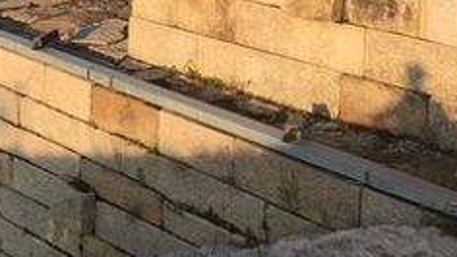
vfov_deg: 12.9
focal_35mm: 87
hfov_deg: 21.7
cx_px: -157
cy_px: -163
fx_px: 1055
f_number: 2.2
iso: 25
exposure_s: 1/610
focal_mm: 4.15
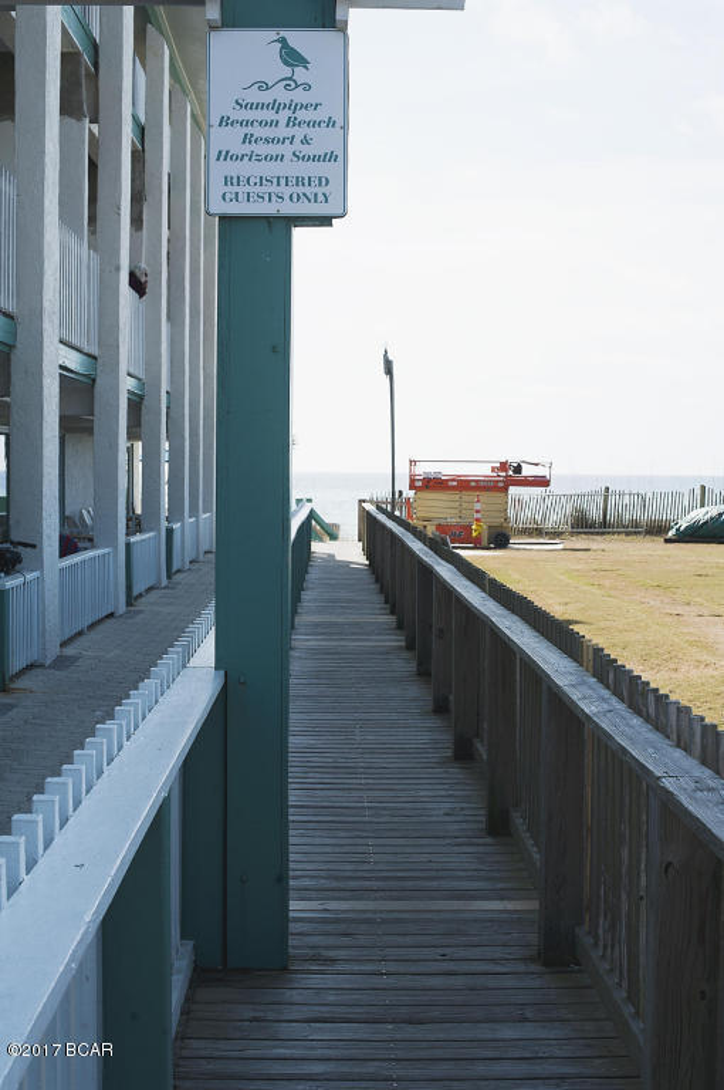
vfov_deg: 39.6
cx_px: 362
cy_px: 545
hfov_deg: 26.9
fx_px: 1511
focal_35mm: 50
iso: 200
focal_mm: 50
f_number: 10
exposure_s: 1/400
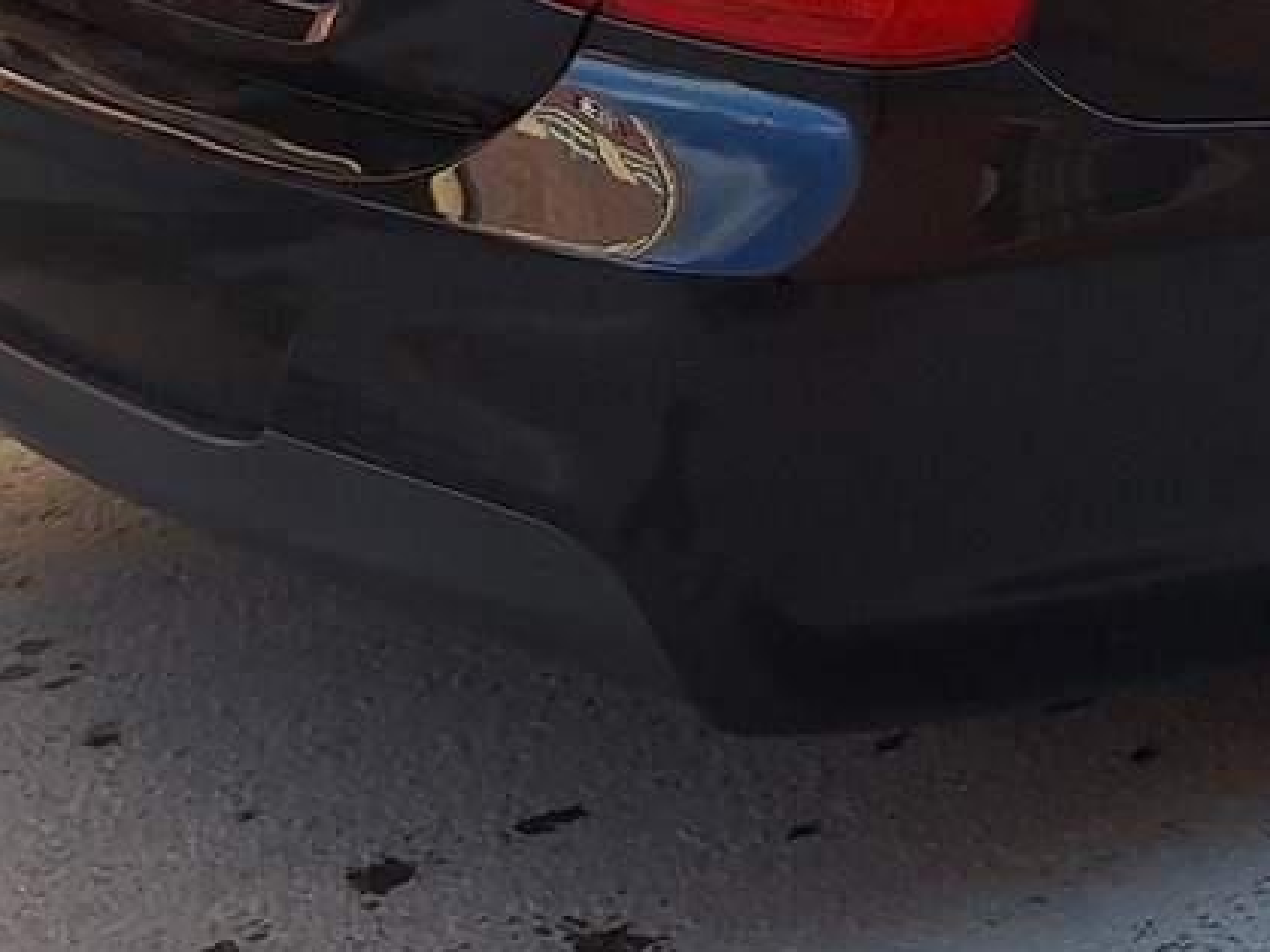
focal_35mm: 79
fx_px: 2898
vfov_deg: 17.8
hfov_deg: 23.5
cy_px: -164
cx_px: 1306
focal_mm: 5.54
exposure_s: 1/806
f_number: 1.8
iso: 40
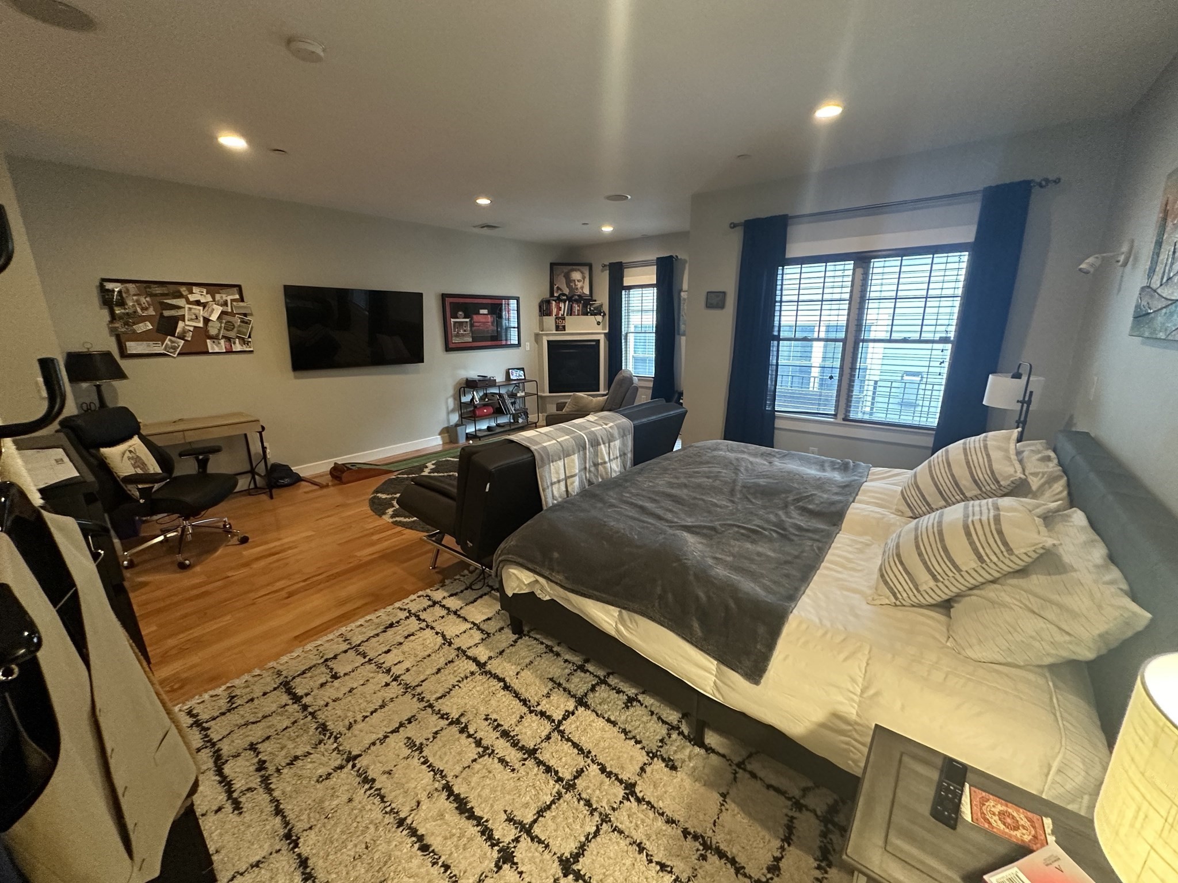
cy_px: 442
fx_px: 476
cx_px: 589
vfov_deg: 85.7
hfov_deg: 102.1
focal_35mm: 14
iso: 500
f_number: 2.2
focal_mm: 2.22
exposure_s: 1/60
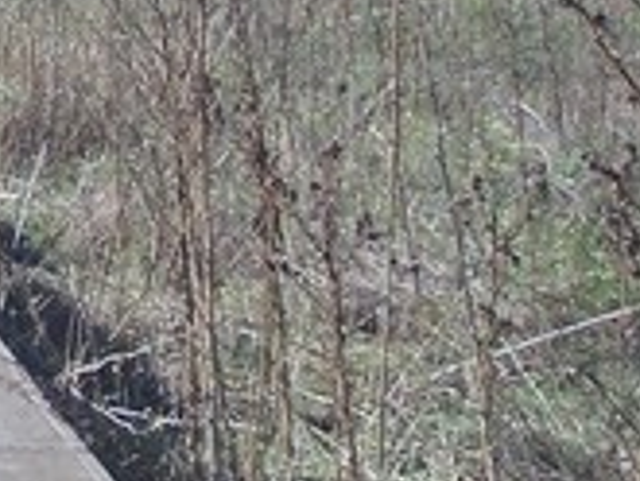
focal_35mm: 176
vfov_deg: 8.3
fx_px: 3256
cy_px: -237
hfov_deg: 10.5
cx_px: -520
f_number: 6.2
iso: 80
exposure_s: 1/160
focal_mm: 5.3
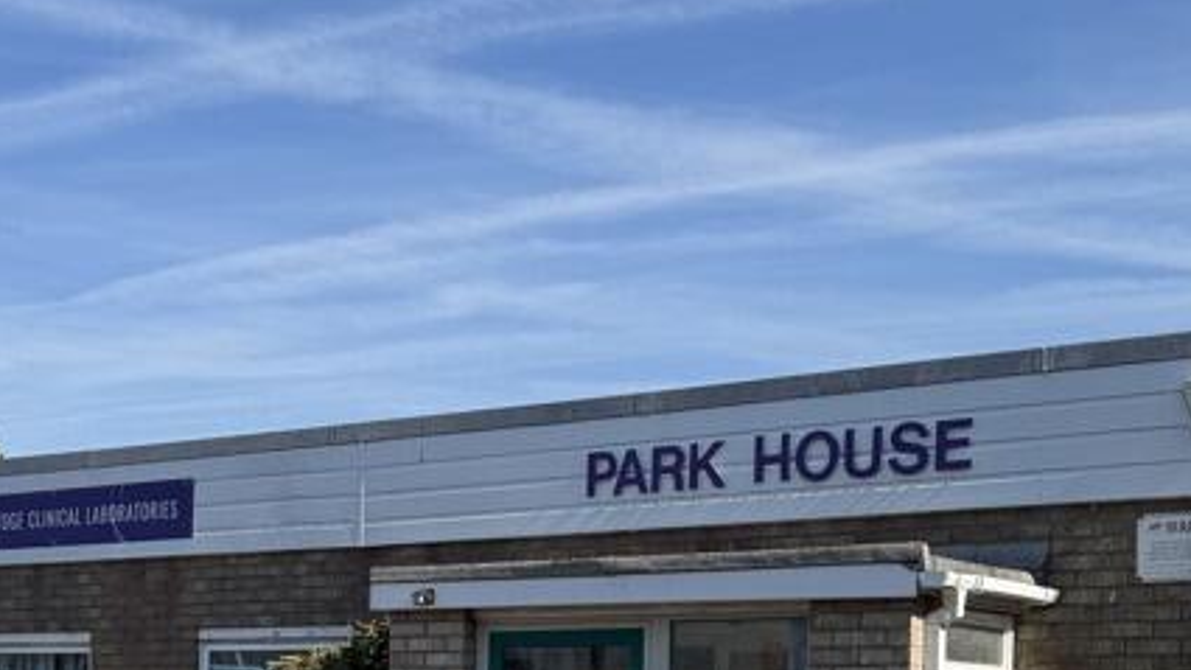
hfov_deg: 32.7
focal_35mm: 63
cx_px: 303
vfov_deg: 18.3
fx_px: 1989
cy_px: 754
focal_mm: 6.76
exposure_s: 1/4608
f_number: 1.78
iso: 80
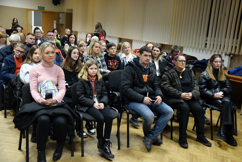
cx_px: 121
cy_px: 81
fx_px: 282
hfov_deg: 46.4
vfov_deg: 31.9
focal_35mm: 42
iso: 4500
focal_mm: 28
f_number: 4.5
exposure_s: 1/100
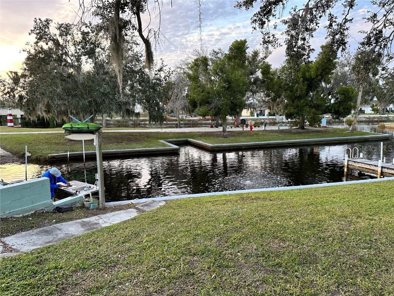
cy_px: 148
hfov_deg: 71.6
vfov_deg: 56.8
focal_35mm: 24
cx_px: 197
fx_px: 273
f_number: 1.78
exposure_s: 1/121
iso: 160
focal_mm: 6.86
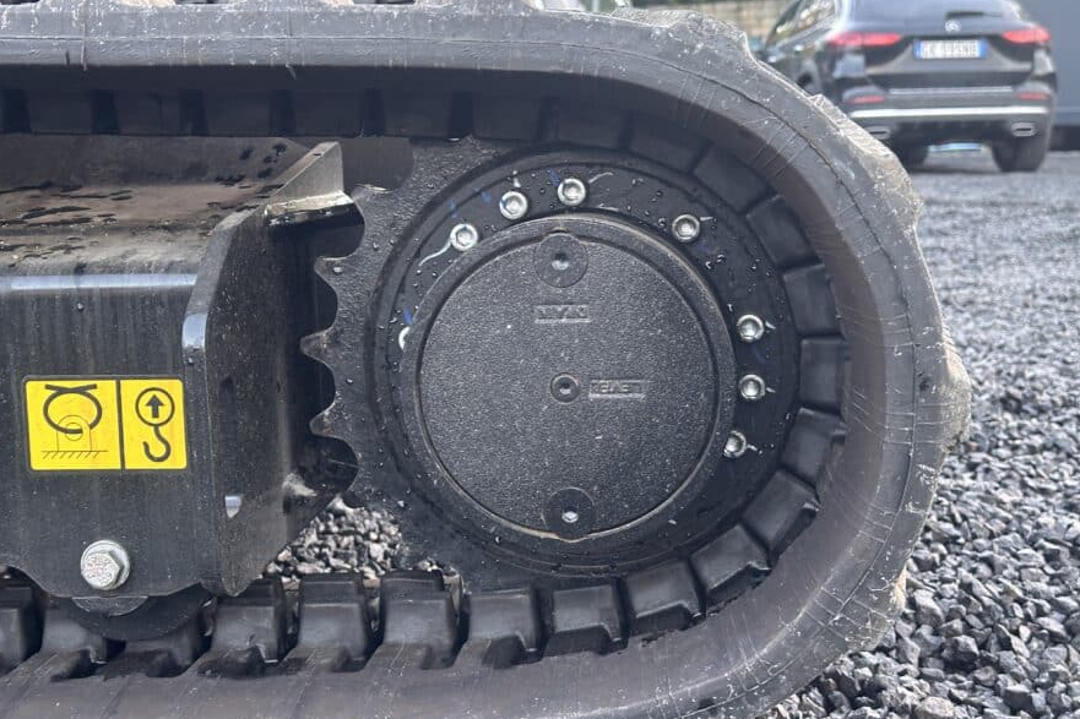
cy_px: 326
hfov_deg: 38.9
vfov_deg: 26.5
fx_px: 1530
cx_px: 543
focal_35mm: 51
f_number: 1.78
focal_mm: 6.86
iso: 250
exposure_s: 1/49
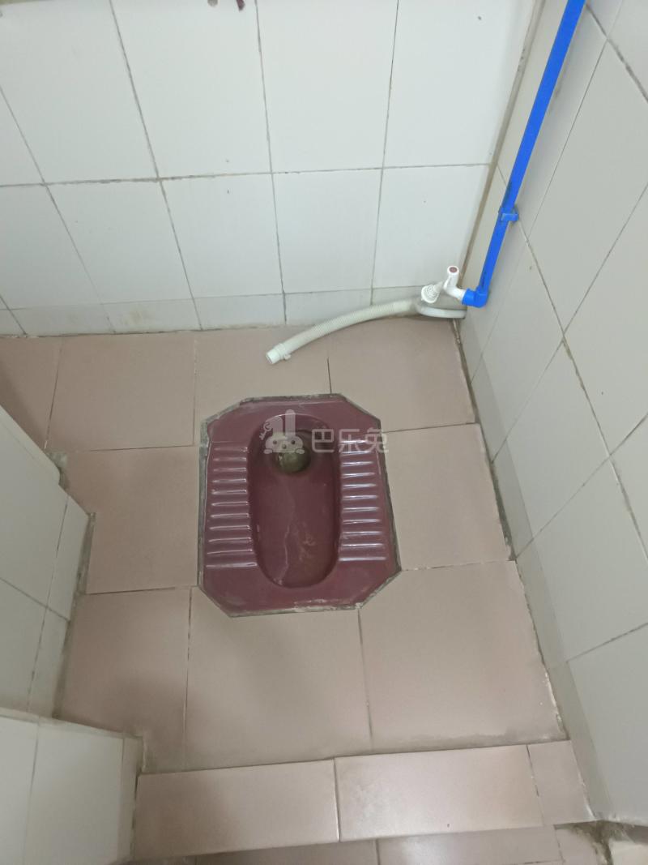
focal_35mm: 23
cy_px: 432
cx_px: 324
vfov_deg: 73.9
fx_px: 574
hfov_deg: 58.9
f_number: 1.88
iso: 3735
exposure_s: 1/33.3
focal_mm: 5.59
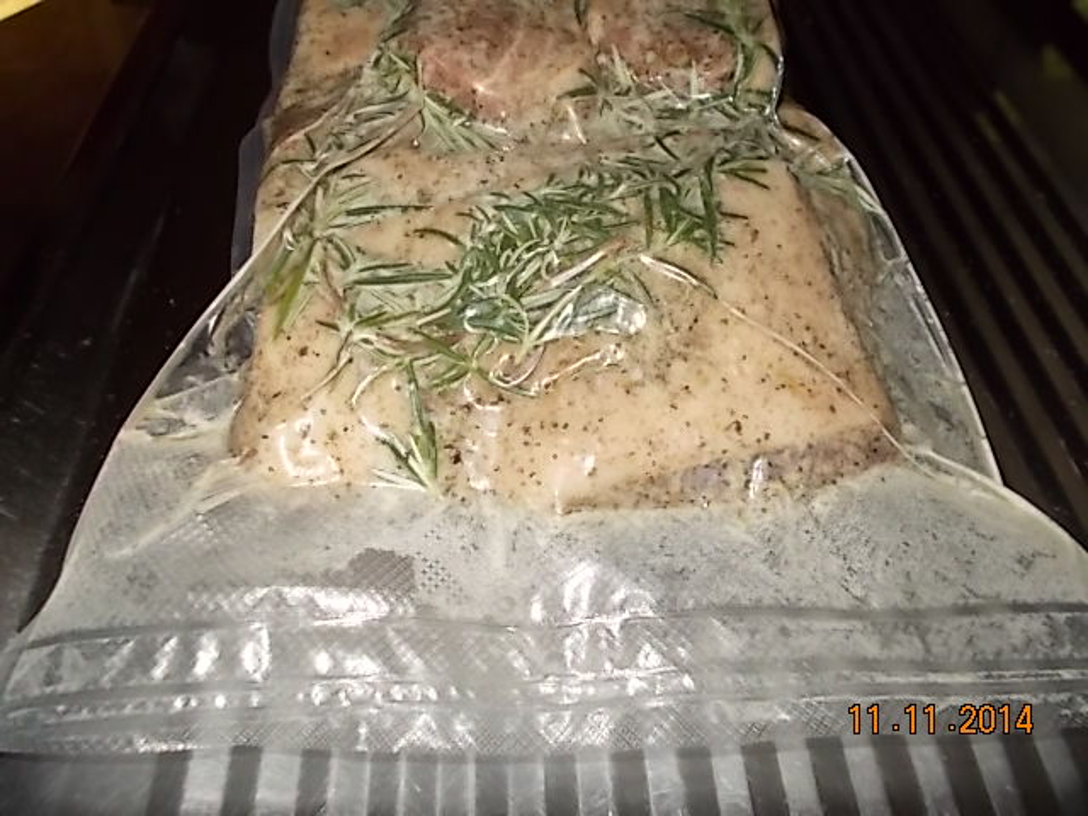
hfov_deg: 67.3
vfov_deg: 53.1
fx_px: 817
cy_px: 408
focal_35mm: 26
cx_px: 544
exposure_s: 1/25
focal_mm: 4.6
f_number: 3.2
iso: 200
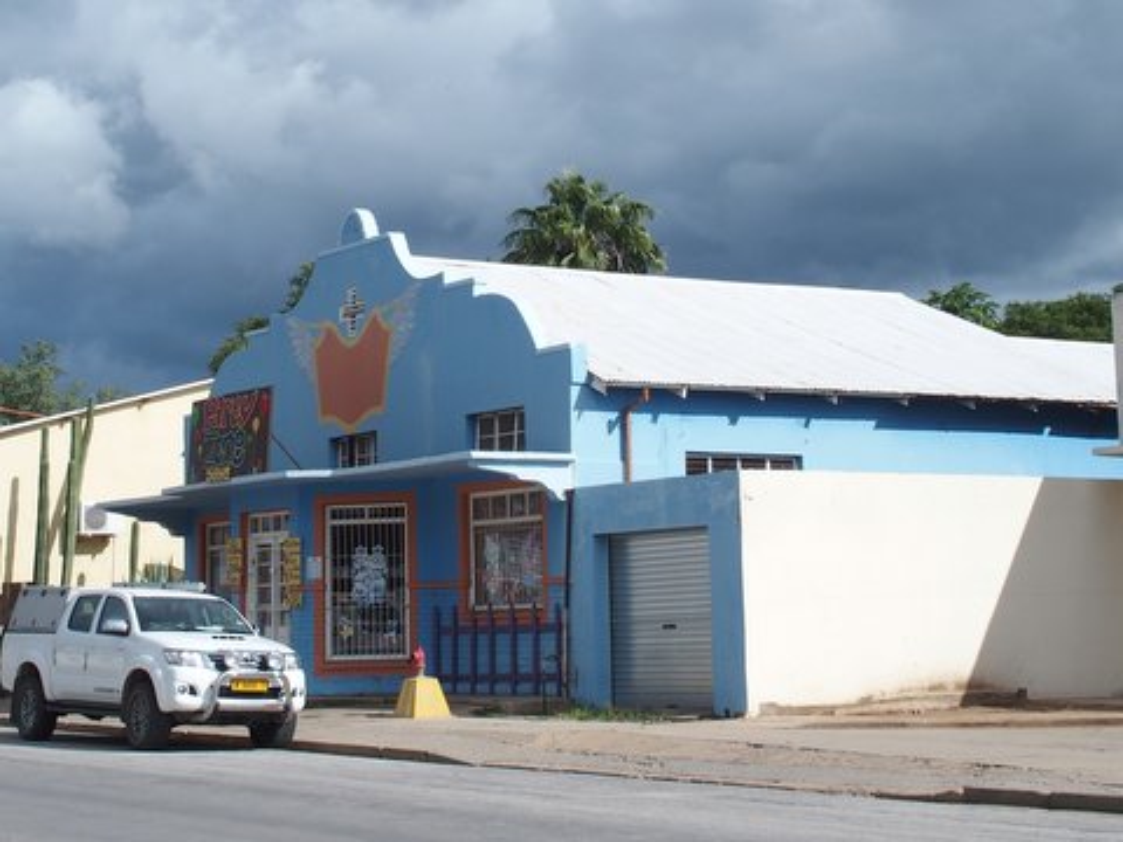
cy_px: 421
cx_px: 562
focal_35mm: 50
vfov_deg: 29.1
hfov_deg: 38.2
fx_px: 1622
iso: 100
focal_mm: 10.8
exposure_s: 1/1000
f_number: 5
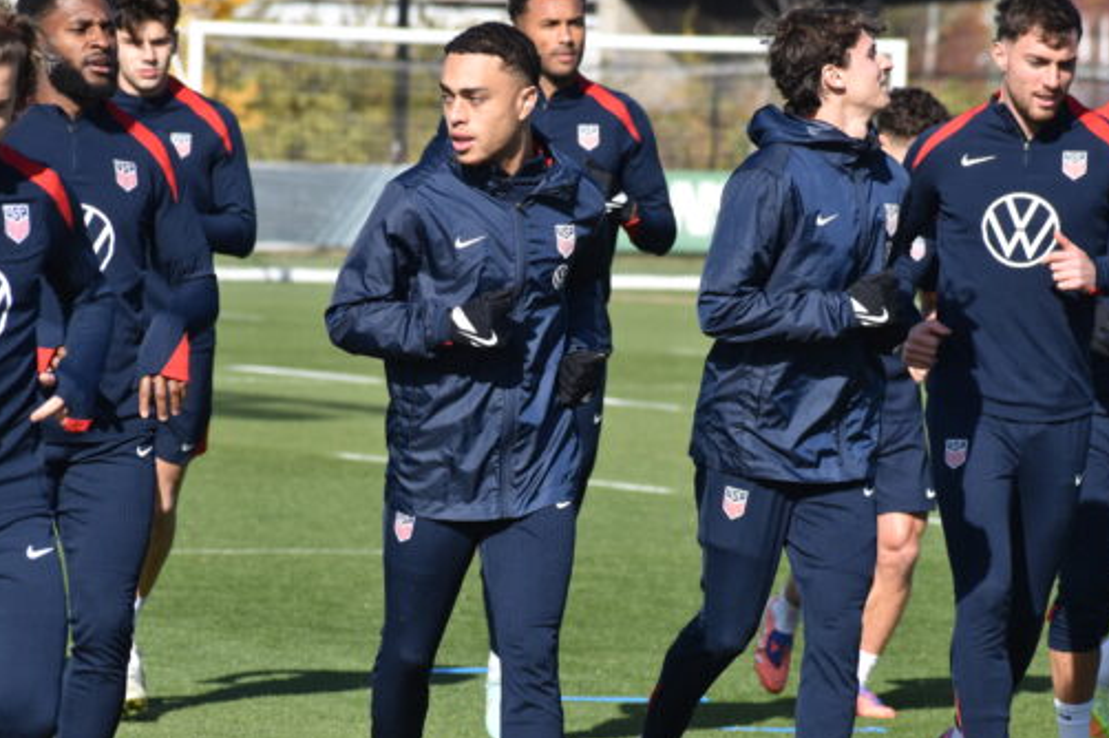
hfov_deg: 6.4
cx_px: 527
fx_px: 9943
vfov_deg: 4.2
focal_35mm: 323
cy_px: 471
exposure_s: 1/1600
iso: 400
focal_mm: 160
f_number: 6.3
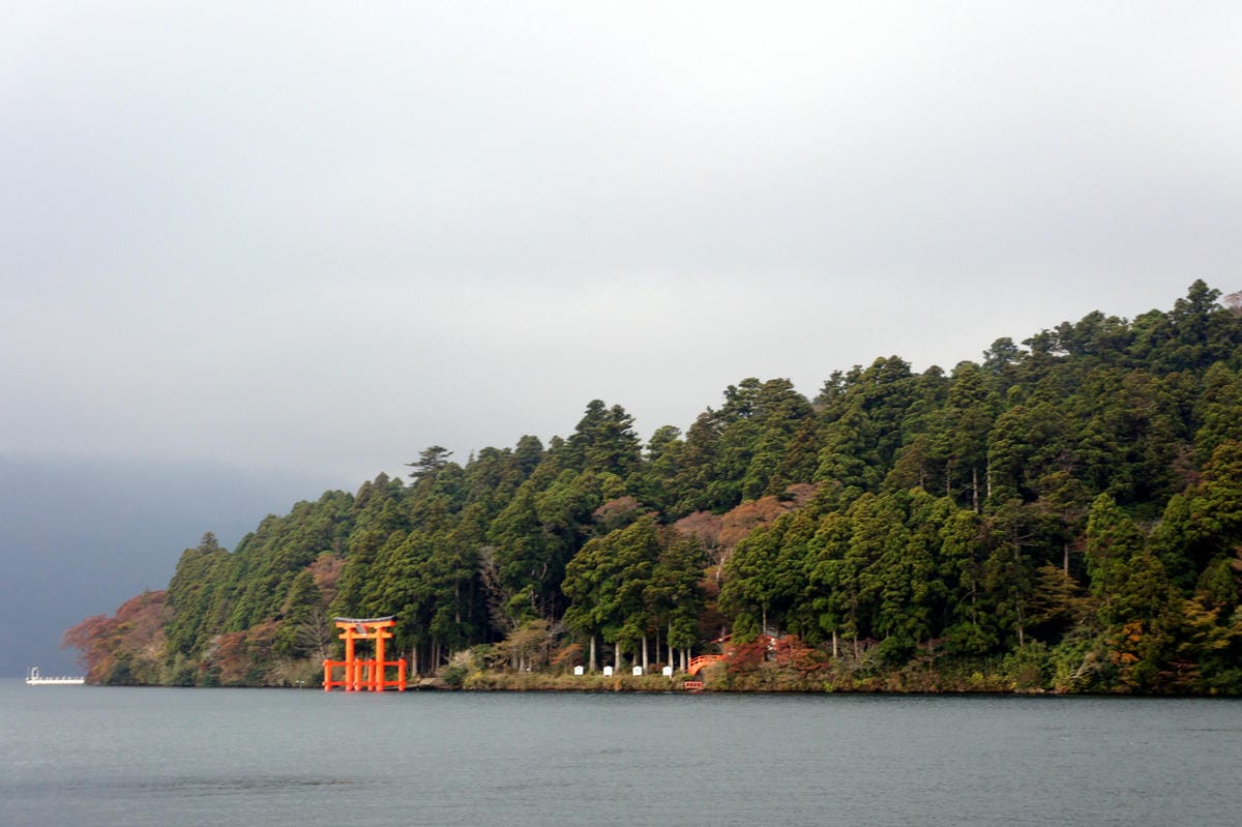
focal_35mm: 82
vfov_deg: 16.6
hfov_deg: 24.8
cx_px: 621
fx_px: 2828
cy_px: 414
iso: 200
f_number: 5.6
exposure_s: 1/100
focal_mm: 55
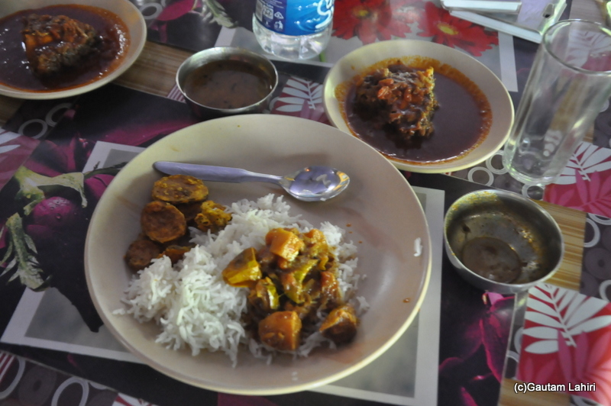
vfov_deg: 34.2
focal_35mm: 39
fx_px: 661
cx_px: 306
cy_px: 203
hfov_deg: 49.6
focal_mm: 26
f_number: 4
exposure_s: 1/50
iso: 3200
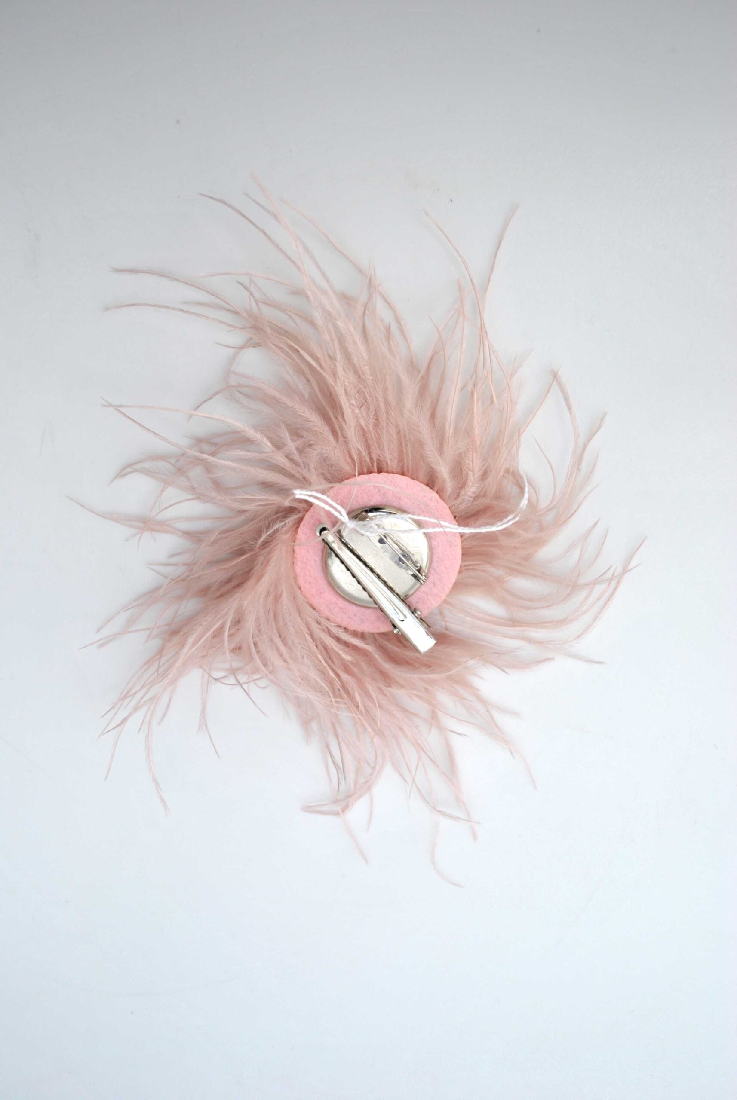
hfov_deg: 40.1
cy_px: 550
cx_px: 368
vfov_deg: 57.2
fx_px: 1010
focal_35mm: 33
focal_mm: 22
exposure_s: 1/500
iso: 110
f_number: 4
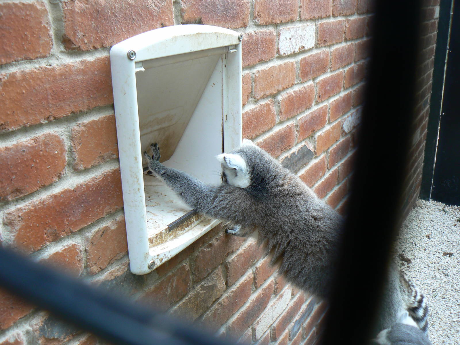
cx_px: 230
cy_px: 172
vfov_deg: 39.7
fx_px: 478
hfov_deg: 51.4
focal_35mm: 36
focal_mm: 6
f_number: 2.8
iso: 80
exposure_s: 1/40
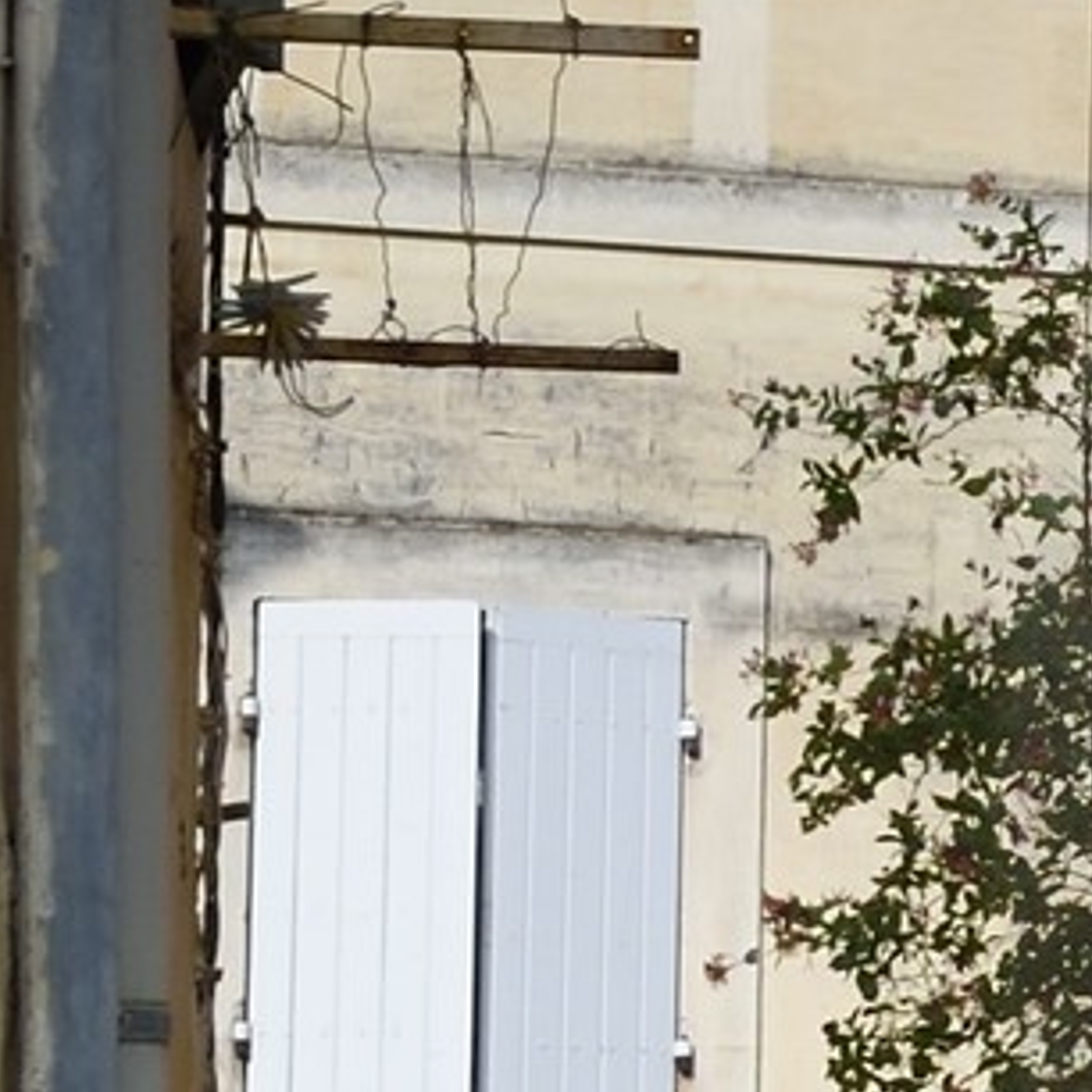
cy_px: 865
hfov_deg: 4.9
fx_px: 12349
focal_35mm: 346
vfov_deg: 5.1
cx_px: 2644
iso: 400
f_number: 18
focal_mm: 52
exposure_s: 1/200
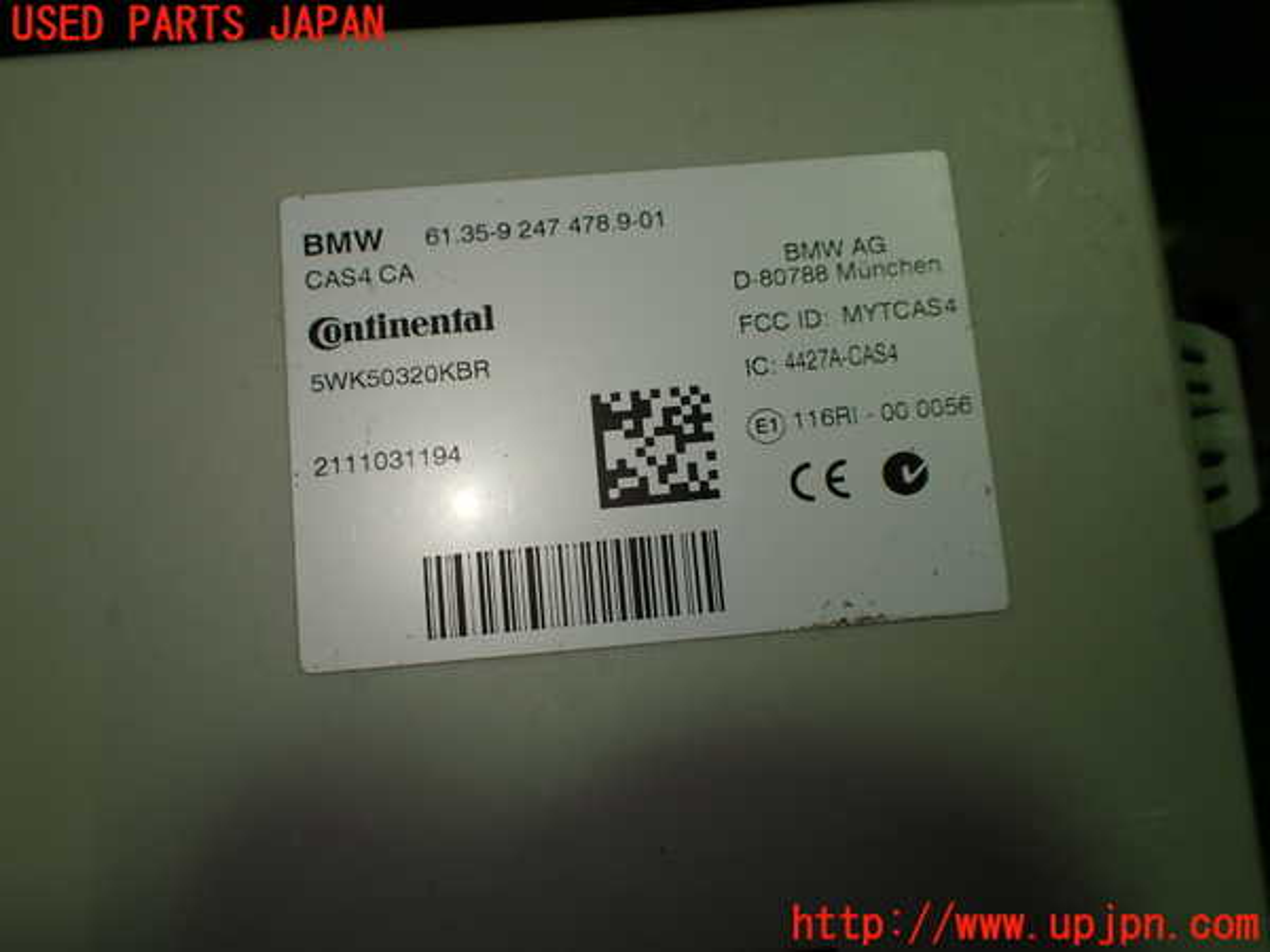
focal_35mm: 30
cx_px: 635
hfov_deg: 60.0
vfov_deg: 46.8
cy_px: 476
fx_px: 1101
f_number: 3.2
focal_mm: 5.4
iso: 100
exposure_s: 1/160
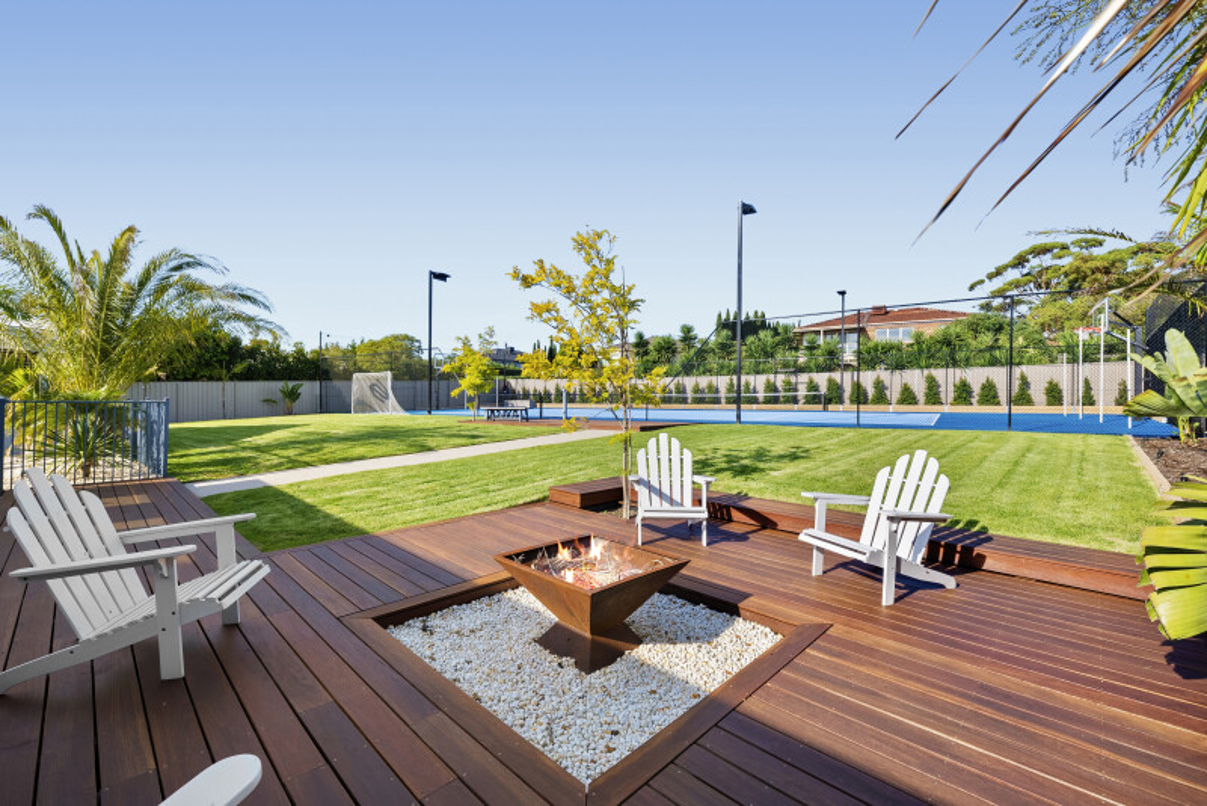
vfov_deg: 77.4
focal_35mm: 15
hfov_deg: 100.4
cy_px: 403
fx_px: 503
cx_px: 604
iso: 400
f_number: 7.1
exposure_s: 1/640
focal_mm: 15
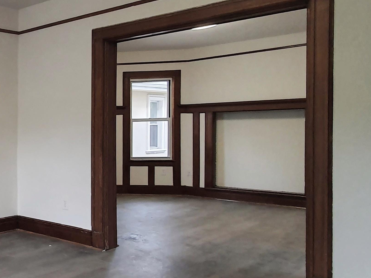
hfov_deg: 36.3
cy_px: 132
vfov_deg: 38.7
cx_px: -93
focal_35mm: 37
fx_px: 397
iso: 200
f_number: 2.2
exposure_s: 1/60
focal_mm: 1.8
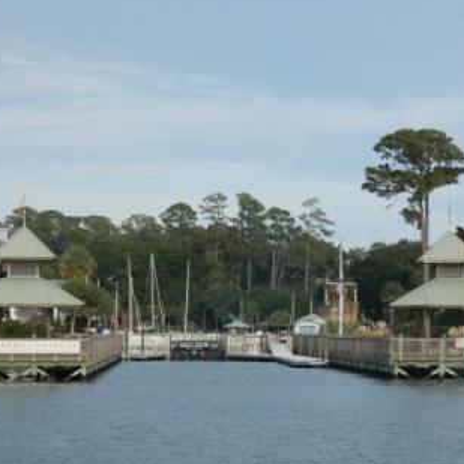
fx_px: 2275
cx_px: 218
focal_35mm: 150
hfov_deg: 11.6
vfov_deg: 11.6
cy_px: 242
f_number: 5.6
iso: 125
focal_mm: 20.9
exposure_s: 1/400
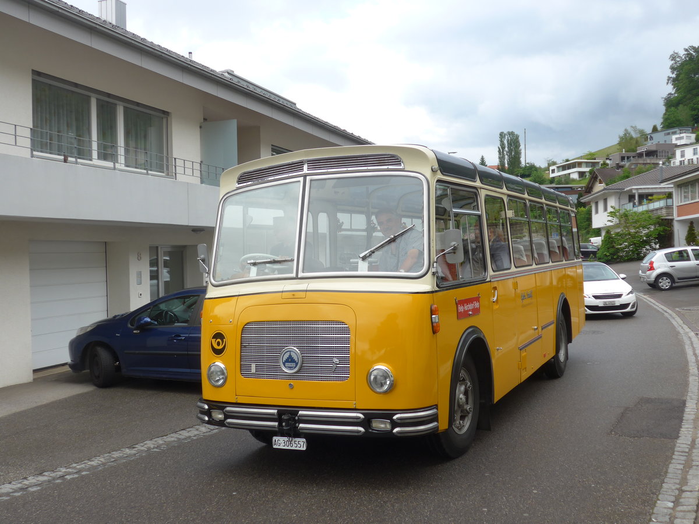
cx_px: 350
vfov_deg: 39.7
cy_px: 262
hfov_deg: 51.4
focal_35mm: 36
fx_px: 727
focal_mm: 7.5
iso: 80
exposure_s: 1/500
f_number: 2.8
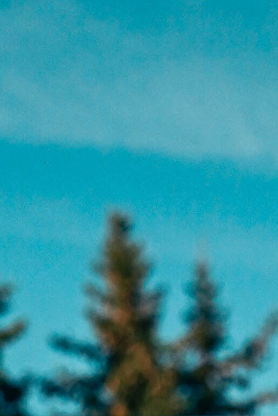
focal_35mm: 217
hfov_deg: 5.8
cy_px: 1074
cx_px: 897
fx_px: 2513
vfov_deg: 8.5
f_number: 2.8
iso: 800
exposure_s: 1/500
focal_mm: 28
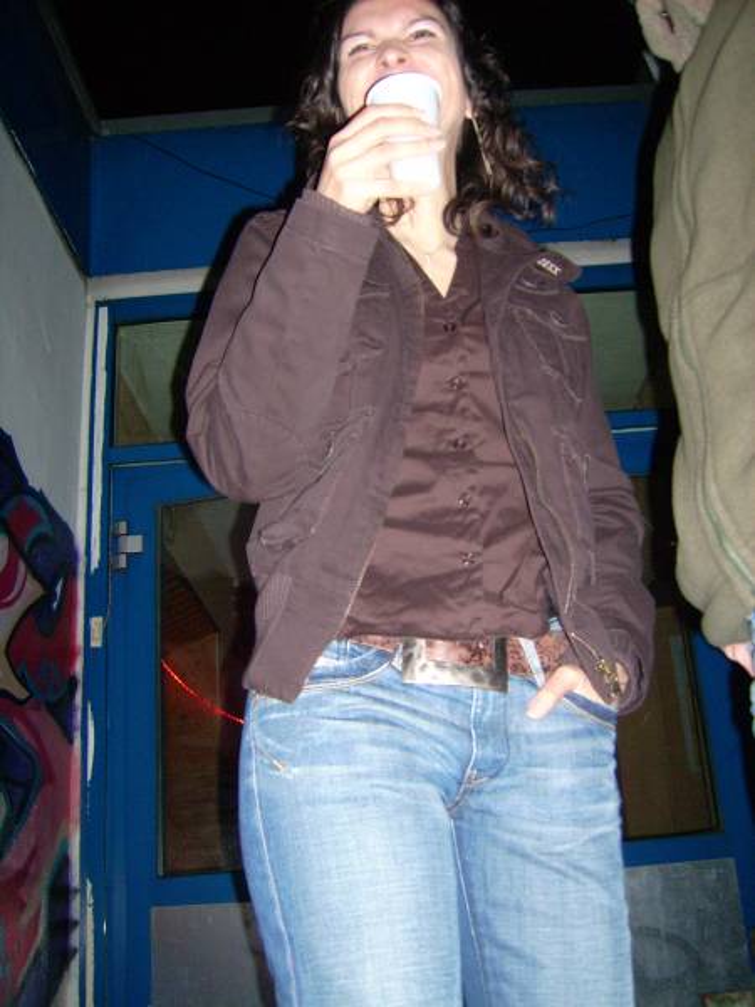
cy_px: 504
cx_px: 378
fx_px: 1018
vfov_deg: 52.6
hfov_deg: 40.7
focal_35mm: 35
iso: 100
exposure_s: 1/60
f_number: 2.8
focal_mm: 5.95
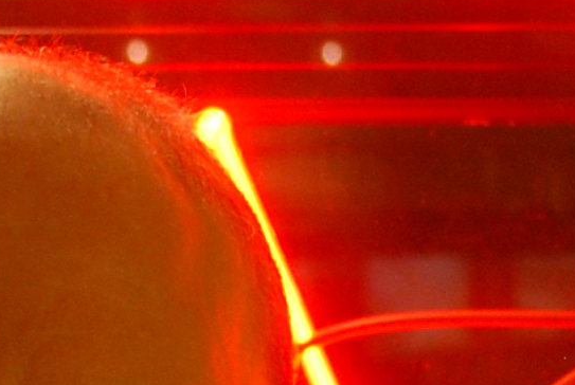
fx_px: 4616
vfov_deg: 4.7
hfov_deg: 7.1
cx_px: 5
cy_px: 784
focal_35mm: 289
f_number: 4
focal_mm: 27
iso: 400
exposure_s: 1/25
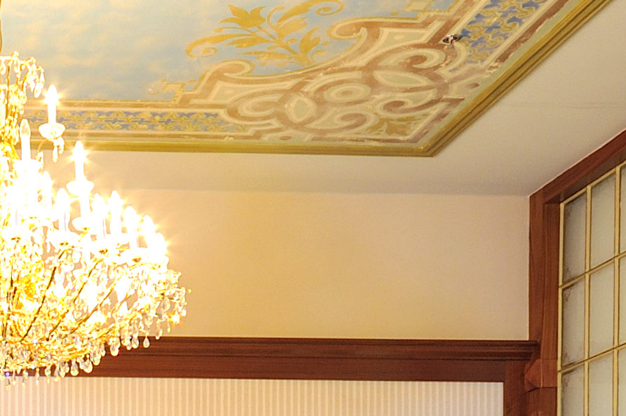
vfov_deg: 16.7
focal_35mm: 72
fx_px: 1250
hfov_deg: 26.3
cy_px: 669
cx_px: -28
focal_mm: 10
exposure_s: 4
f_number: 8
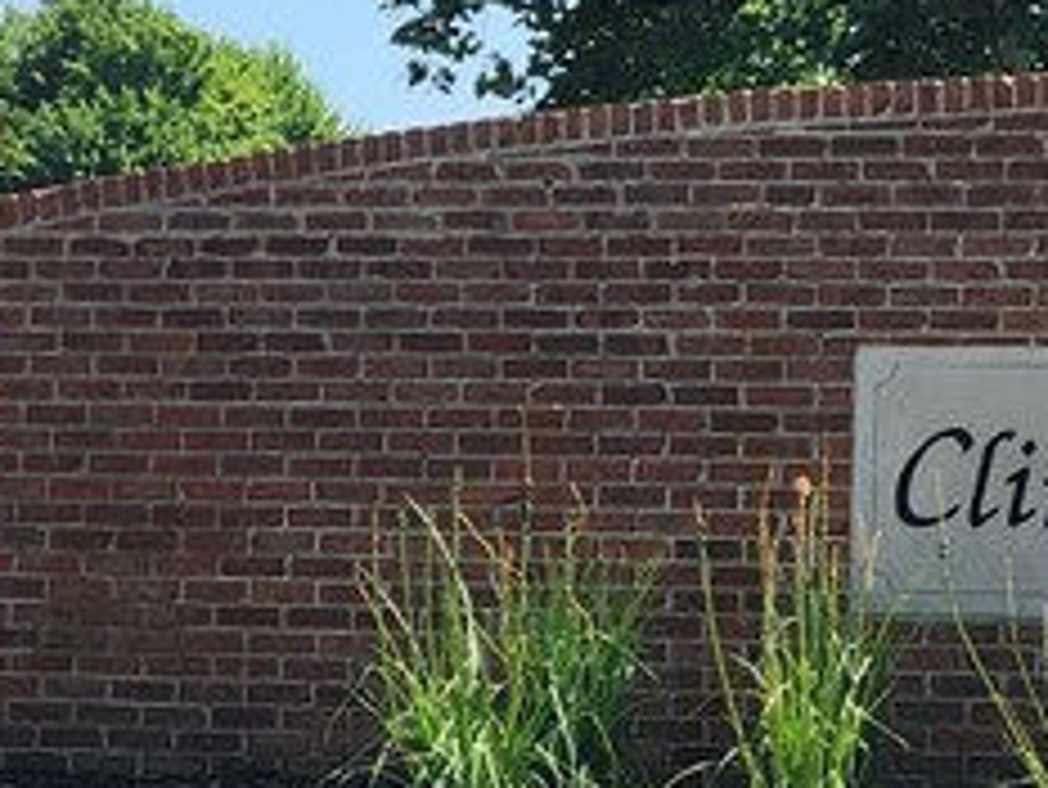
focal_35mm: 101
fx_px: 3059
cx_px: 1088
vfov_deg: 14.6
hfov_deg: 18.8
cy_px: 297
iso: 20
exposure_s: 1/1410
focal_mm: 5.4
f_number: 1.8
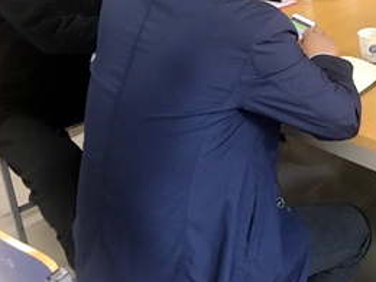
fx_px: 630
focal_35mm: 58
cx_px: 363
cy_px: 14
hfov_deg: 31.1
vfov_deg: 24.3
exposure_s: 1/8
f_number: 2.2
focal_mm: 4.15
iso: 100
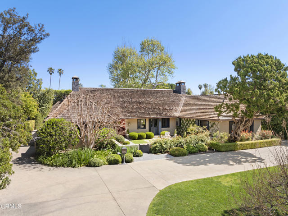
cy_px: 108
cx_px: 144
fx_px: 200
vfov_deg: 56.8
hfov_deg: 71.6
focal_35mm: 24
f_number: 2.8
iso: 100
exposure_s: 1/1600
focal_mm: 12.29
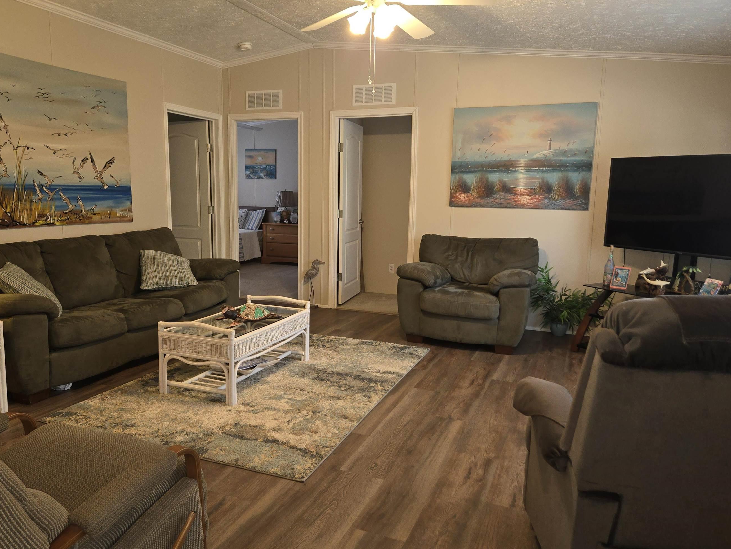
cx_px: 337
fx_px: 570
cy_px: 272
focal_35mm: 27
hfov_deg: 65.2
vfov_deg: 51.4
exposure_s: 1/24
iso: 100
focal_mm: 5.4
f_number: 1.8
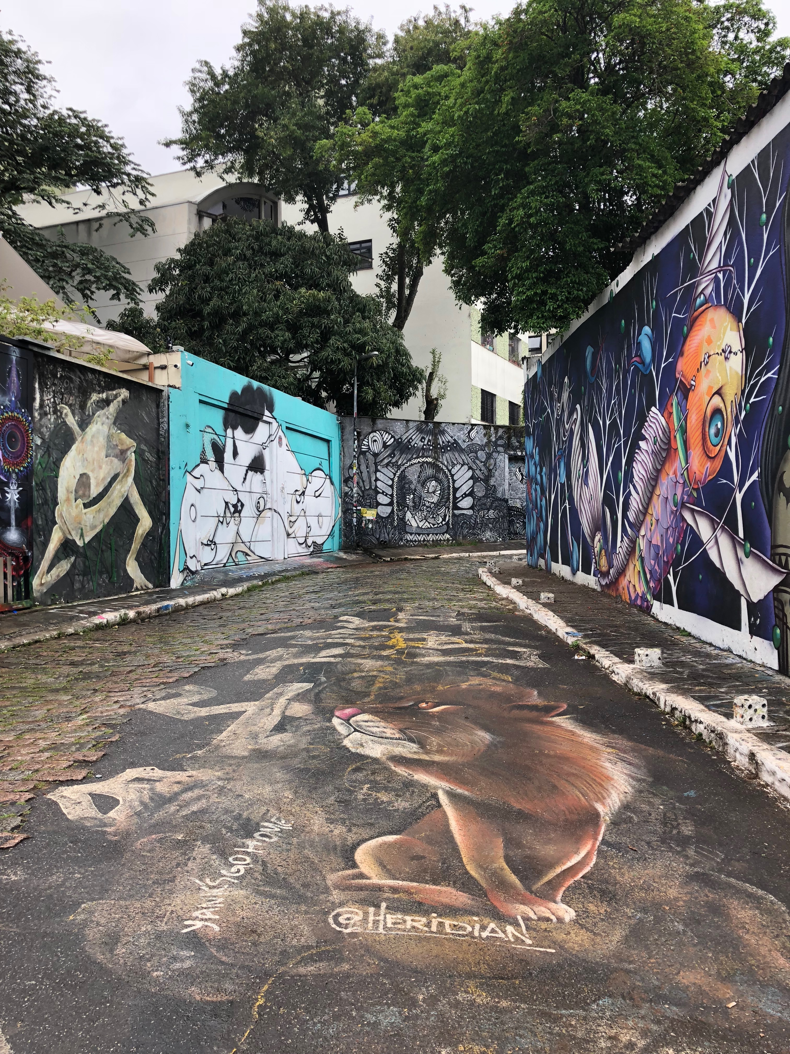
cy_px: 527
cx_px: 395
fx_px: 852
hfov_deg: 49.7
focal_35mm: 28
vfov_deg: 63.4
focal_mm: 3.99
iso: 20
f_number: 1.8
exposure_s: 1/372
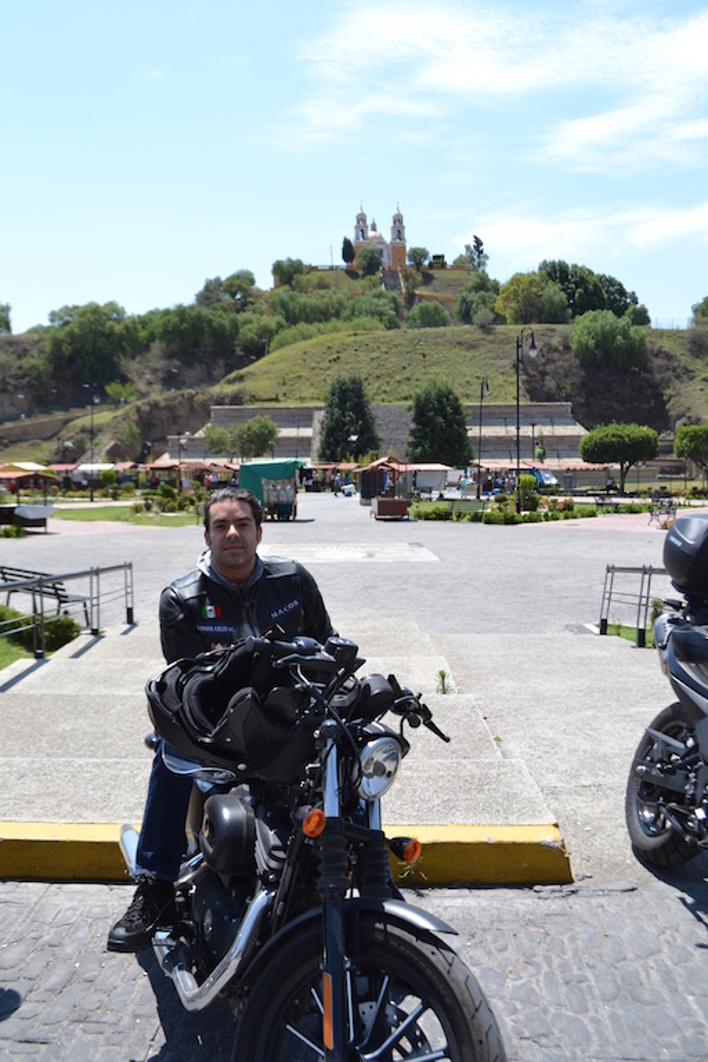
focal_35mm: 33
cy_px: 531
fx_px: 973
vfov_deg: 57.2
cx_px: 354
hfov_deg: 40.0
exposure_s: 1/200
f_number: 7.1
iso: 100
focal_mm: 22
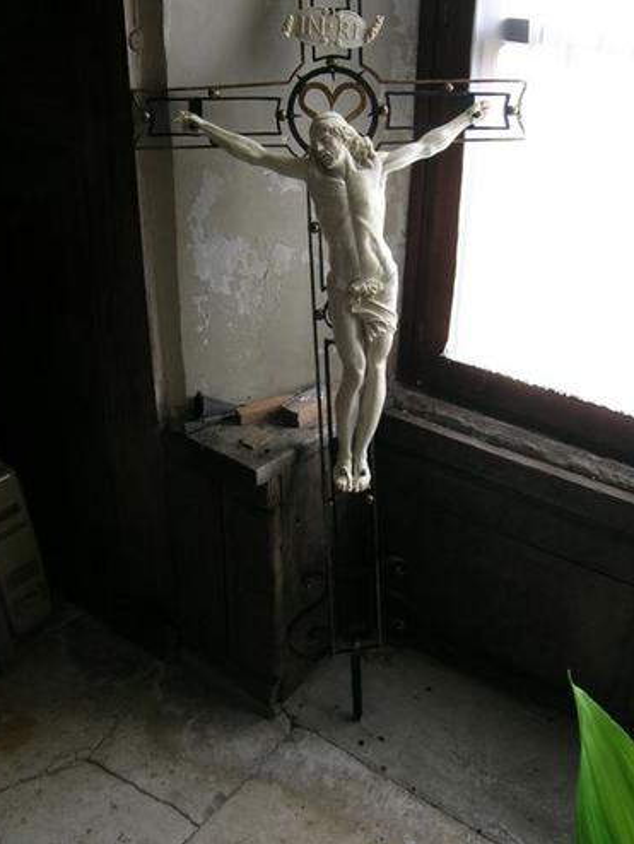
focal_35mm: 34
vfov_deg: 53.7
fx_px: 830
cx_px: 337
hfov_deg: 41.8
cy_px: 362
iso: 54
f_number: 3.5
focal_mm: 5.8
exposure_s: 1/2.7
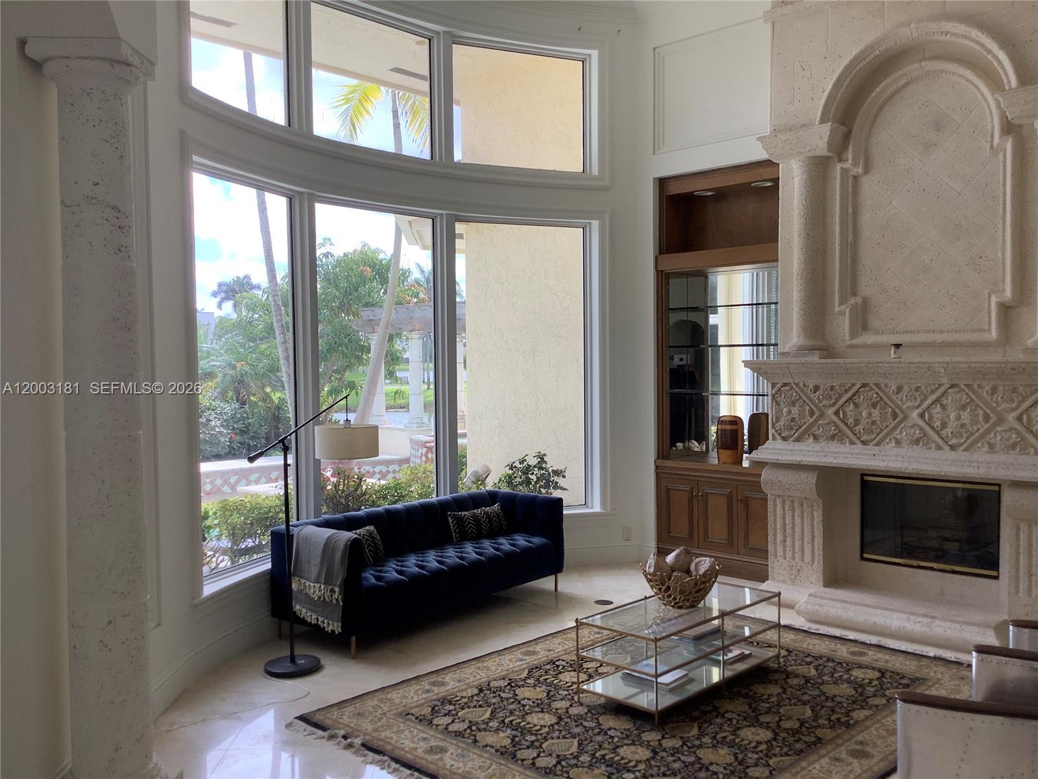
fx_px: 930
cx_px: 519
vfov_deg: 45.4
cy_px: 390
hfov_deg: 58.4
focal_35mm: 31
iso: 40
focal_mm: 3.3
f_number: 2.4
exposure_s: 1/120
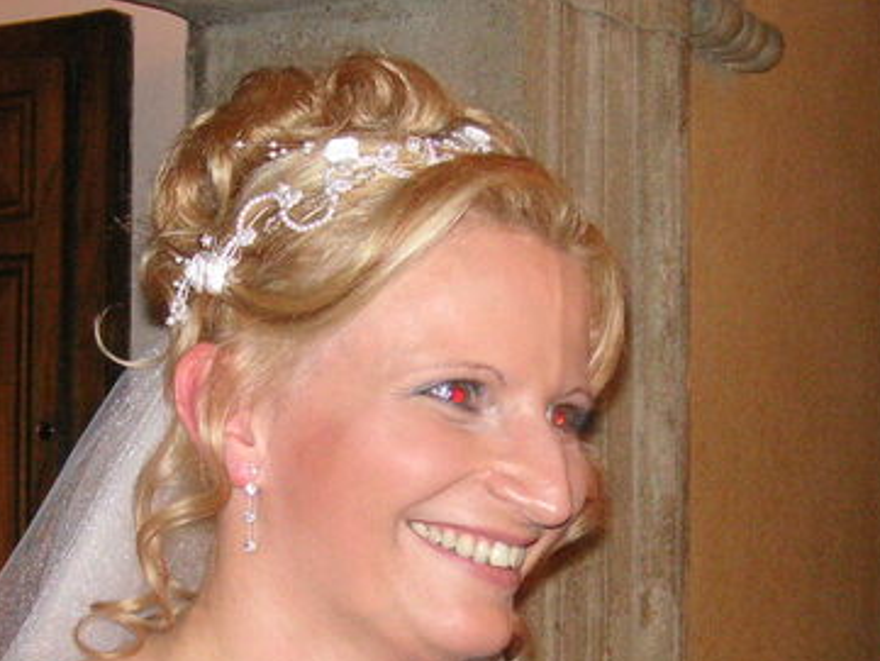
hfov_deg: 23.8
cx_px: 449
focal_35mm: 82
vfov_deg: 17.8
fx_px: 2085
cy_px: 529
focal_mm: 6.1
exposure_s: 1/45
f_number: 2.8
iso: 160
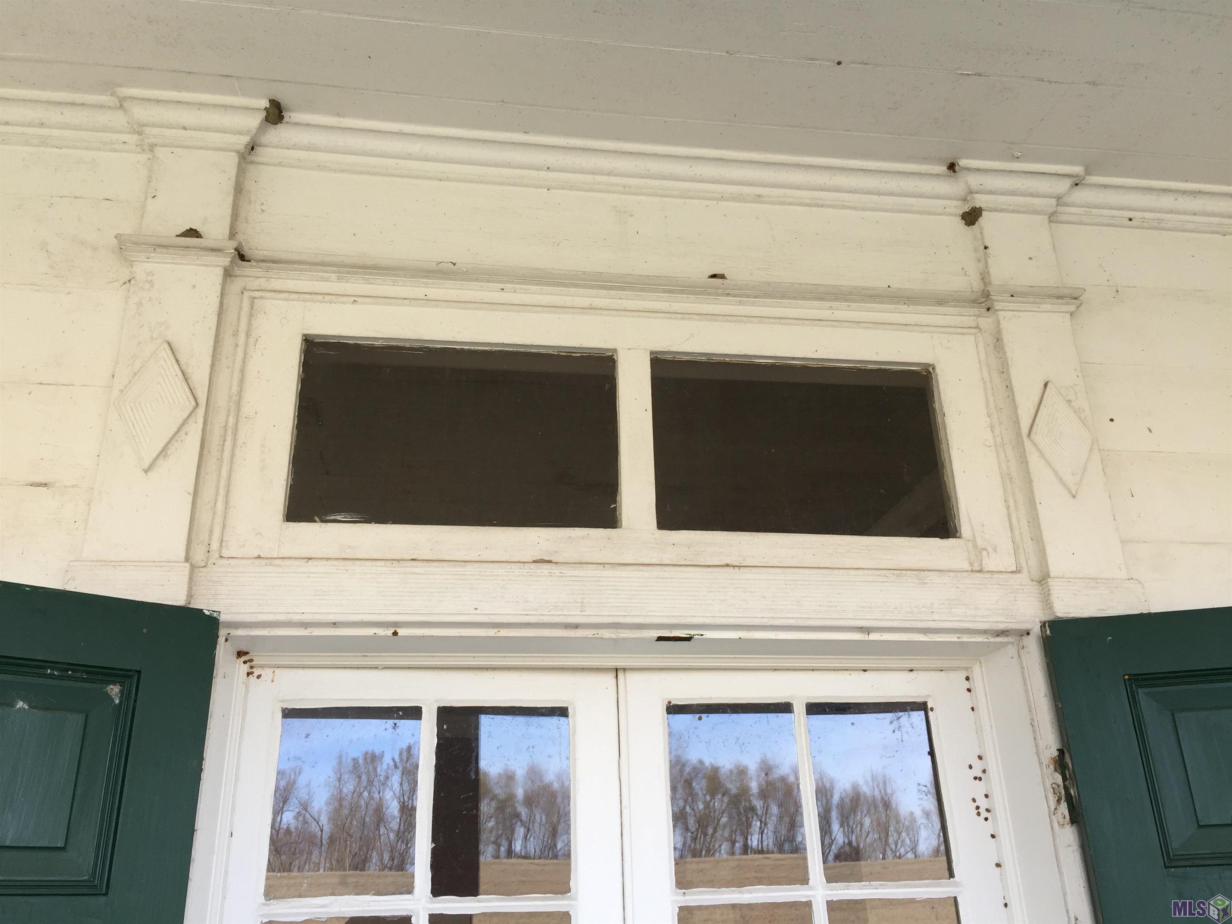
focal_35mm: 29
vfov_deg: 48.2
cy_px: 462
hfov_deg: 61.7
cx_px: 616
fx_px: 1032
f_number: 2.2
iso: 32
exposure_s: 1/120
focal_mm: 4.15
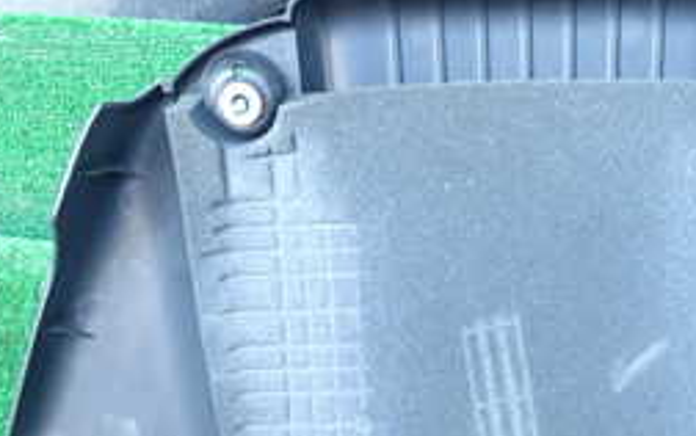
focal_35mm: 63
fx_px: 1196
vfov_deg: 20.0
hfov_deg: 31.9
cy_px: 439
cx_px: 522
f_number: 2
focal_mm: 4.5
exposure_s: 1/30
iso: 400
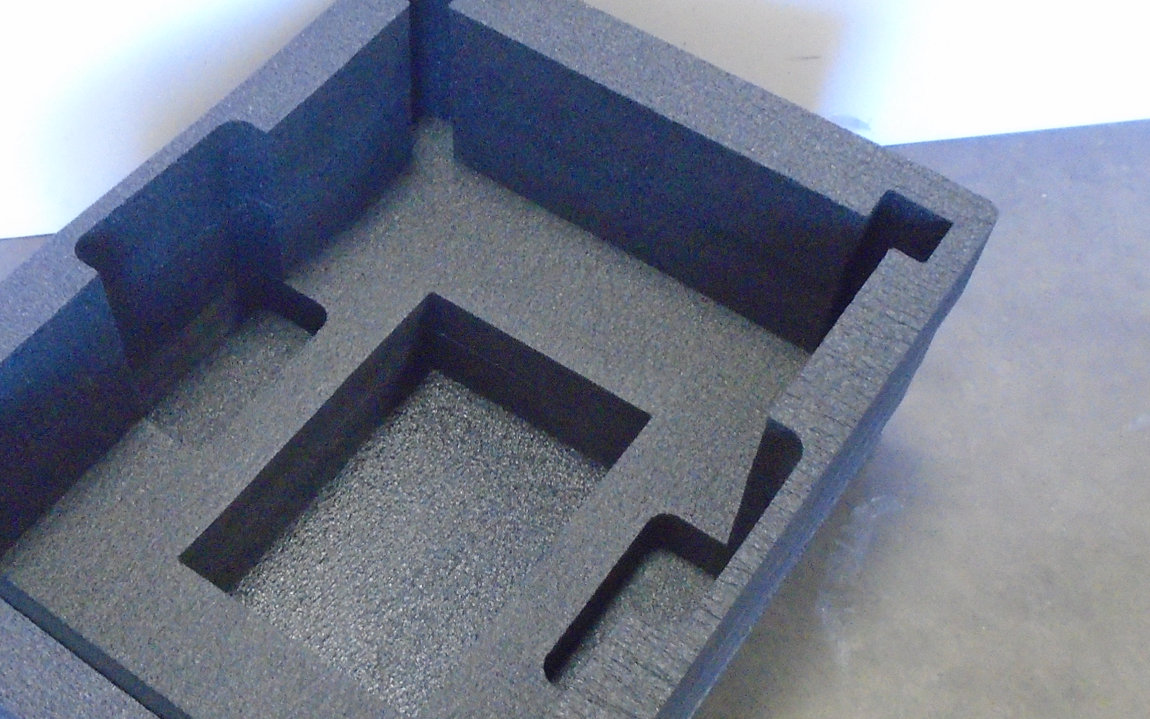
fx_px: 1442
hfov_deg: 43.4
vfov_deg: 27.8
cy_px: 473
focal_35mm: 46
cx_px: 493
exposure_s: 1/60
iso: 800
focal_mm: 4.6
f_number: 3.2
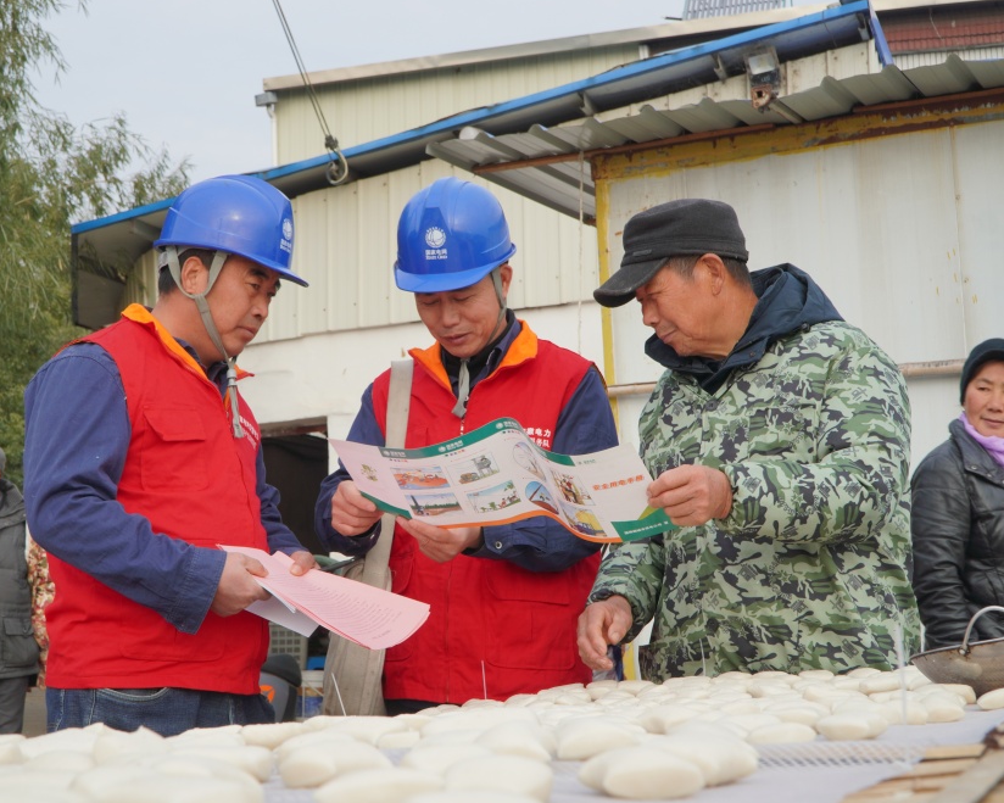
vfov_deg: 30.5
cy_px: 400
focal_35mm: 50
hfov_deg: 37.5
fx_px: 1473
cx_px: 405
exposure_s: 1/160
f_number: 8
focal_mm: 29
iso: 125
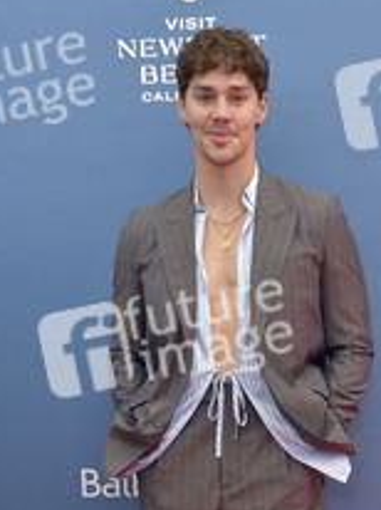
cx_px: 239
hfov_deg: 25.1
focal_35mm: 58
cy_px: 463
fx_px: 853
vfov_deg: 31.6
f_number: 7.1
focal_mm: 31
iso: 250
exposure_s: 1/250
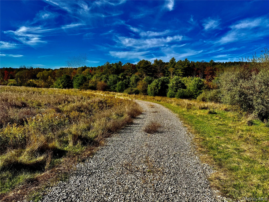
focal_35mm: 24
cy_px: 101
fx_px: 187
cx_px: 134
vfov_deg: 56.8
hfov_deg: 71.6
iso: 80
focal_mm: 6.76
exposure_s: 1/4405
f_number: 1.78
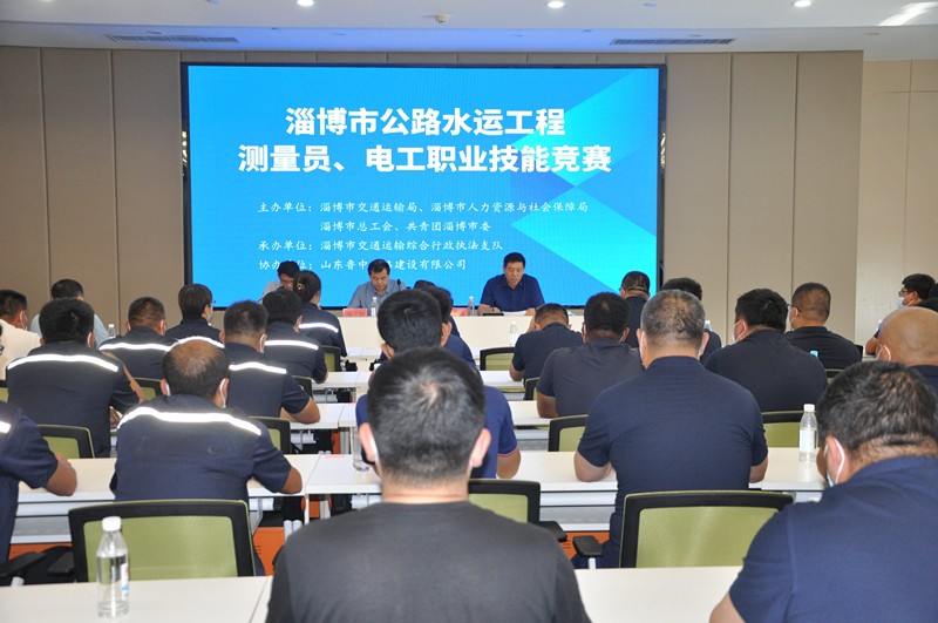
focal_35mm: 42
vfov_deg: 31.8
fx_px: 1093
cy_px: 312
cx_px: 469
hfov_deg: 46.5
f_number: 4
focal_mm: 28
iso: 800
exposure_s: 1/60
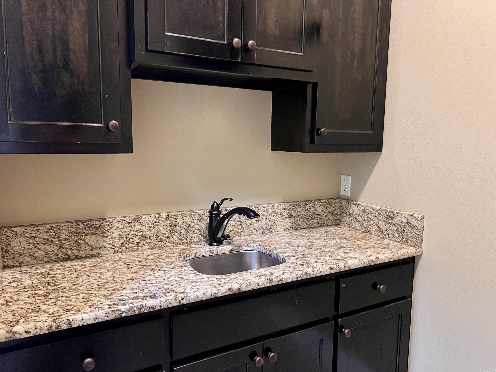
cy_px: 186
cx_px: 248
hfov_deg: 67.3
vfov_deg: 53.1
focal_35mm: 26
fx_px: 373
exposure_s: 1/40
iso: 400
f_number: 1.5
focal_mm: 5.7
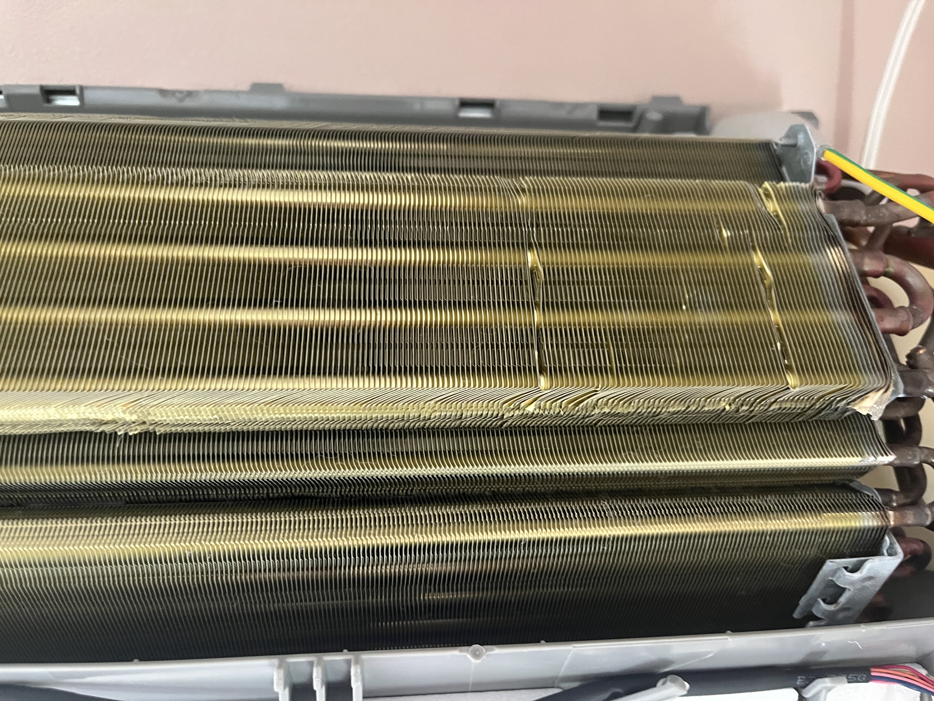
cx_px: 467
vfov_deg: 53.1
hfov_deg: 67.3
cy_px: 350
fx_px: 702
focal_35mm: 26
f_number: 1.6
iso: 500
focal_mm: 5.1
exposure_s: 1/44
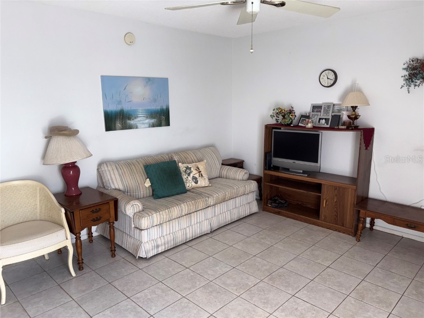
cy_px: 159
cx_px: 212
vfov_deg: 53.1
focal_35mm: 26
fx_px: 318
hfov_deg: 67.3
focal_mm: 5.96
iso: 100
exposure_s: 1/122
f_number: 1.6
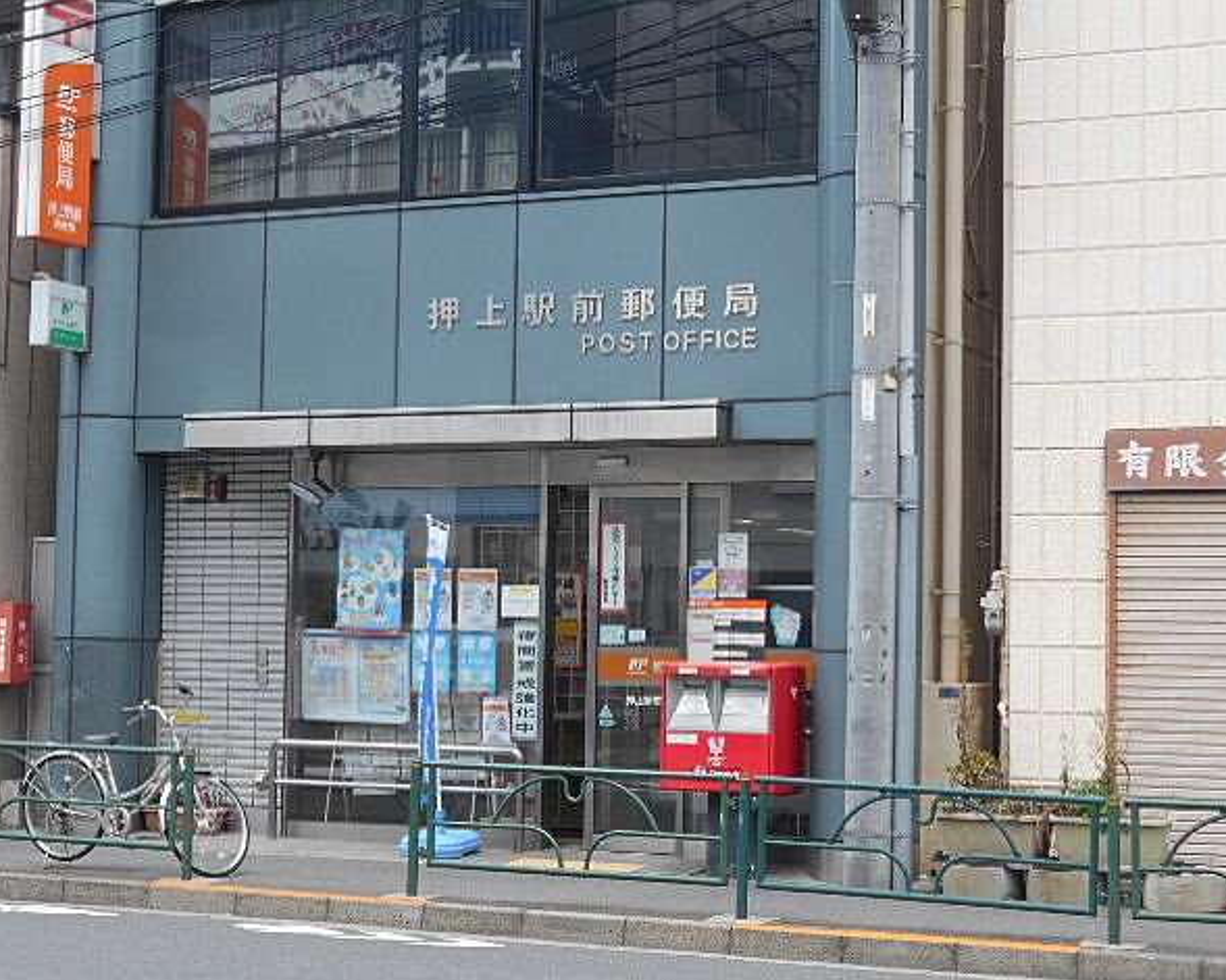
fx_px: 2540
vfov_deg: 21.9
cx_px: 610
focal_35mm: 70
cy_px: 497
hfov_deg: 27.1
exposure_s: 1/250
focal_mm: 11.6
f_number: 5.3
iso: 140
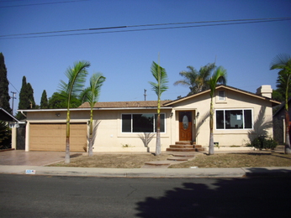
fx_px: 320
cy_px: 109
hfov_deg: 48.9
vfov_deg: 37.8
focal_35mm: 38
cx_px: 146
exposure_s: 1/400
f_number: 8
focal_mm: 6.2
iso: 100
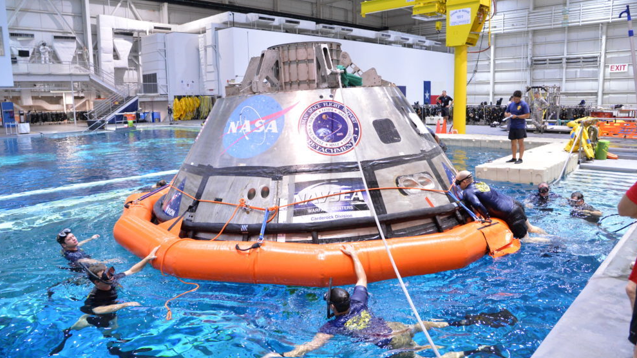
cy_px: 174
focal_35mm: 26
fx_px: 439
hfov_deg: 71.9
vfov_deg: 44.4
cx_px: 311
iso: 6400
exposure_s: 1/125
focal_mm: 24
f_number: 4
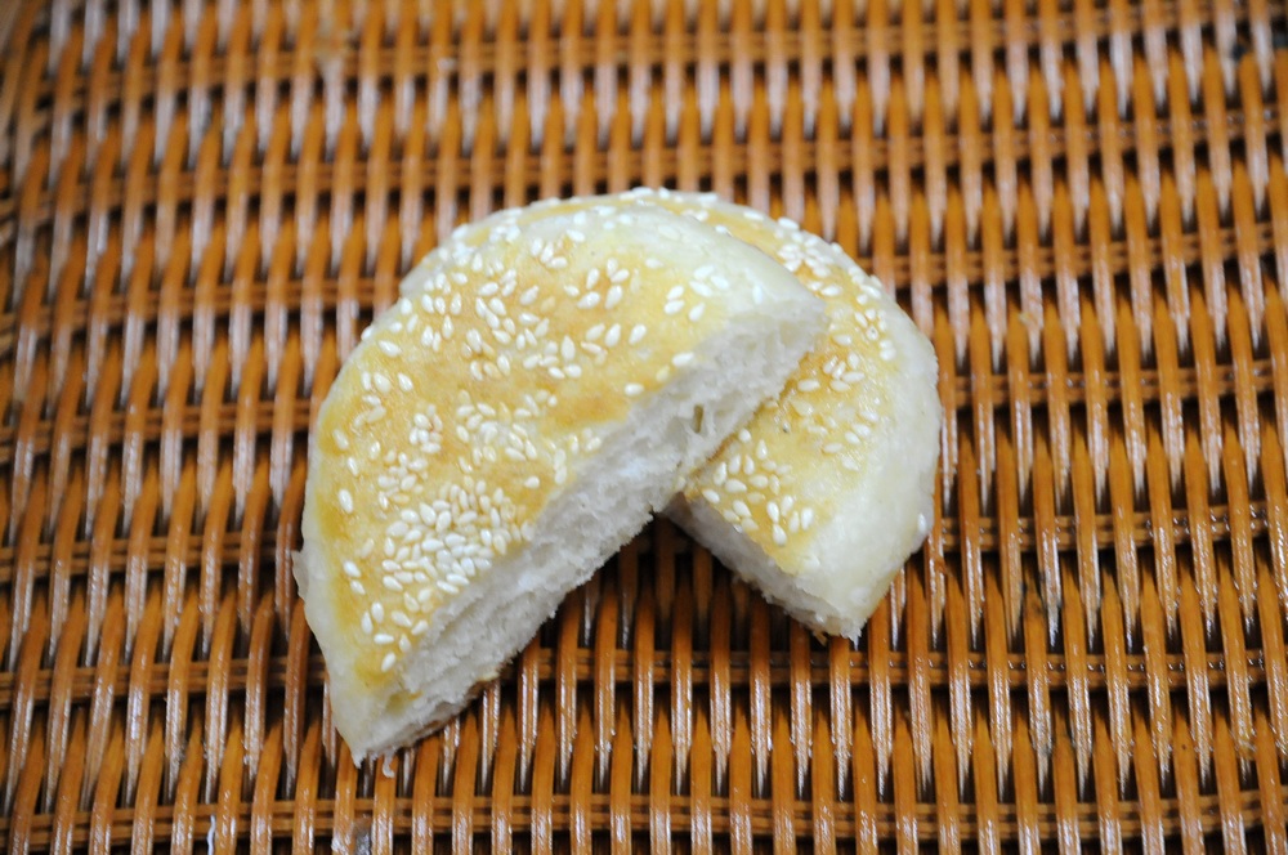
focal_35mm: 102
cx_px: 644
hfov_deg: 20.0
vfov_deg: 13.4
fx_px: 3645
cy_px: 428
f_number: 5.6
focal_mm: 68
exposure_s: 1/20
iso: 1600
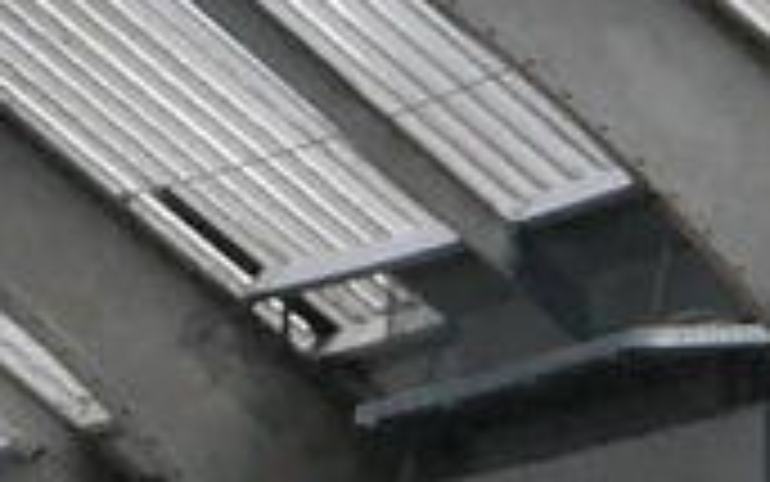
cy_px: 1045
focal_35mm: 572
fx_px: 12007
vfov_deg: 2.3
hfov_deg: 3.6
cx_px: -1166
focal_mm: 42
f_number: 5.6
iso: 400
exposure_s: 1/80
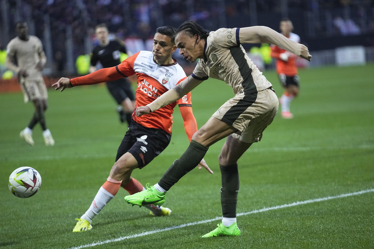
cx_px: 187
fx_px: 2057
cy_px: 124
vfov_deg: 6.9
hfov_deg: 10.4
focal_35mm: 198
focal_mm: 198
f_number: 2.8
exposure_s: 1/4000
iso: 5000
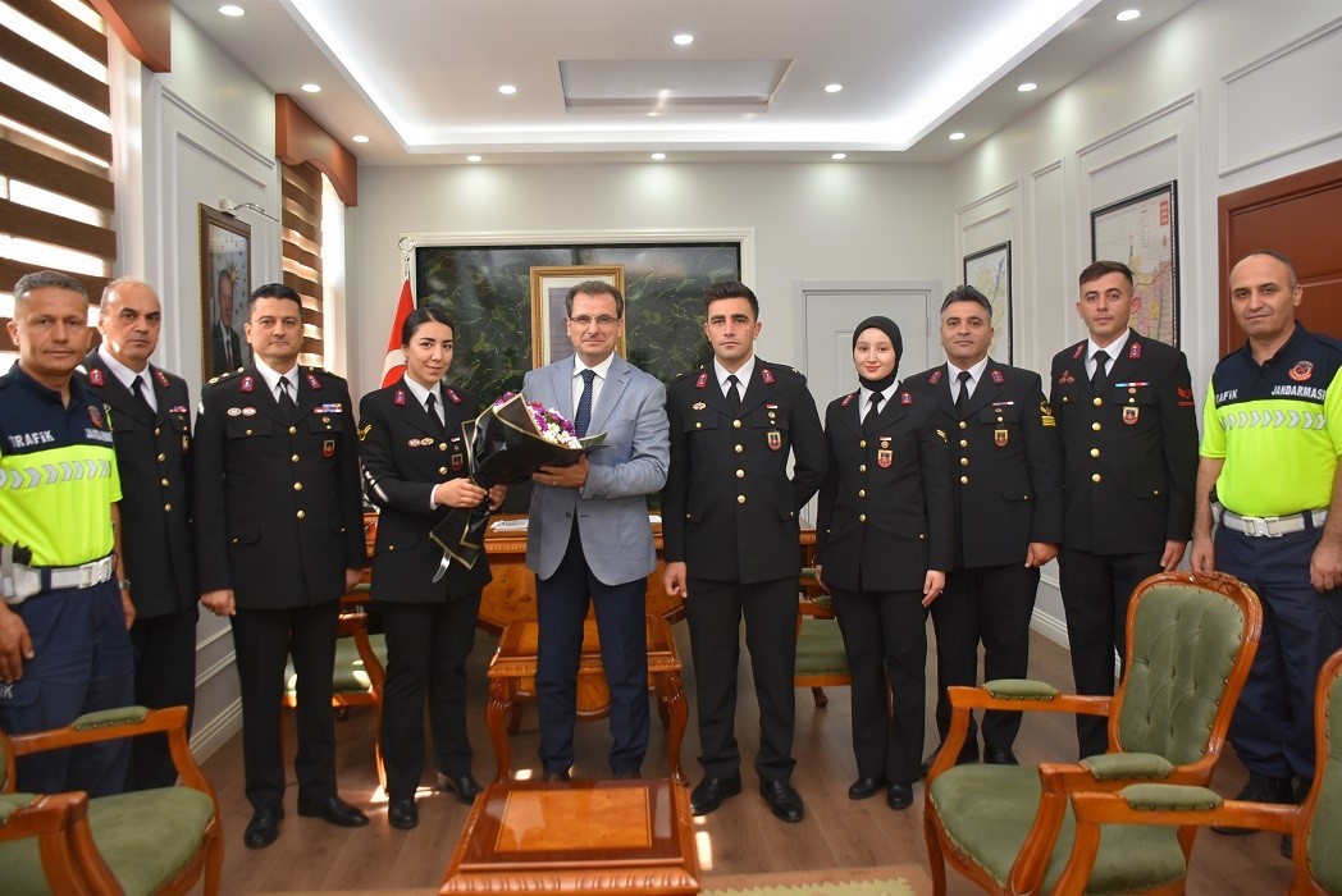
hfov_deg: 67.4
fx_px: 1007
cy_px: 448
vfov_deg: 48.0
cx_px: 671
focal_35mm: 27
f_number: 4
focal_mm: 18
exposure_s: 1/60
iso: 450
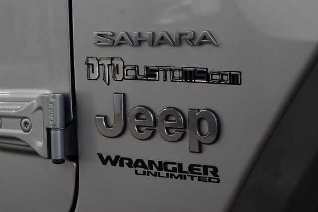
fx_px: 928
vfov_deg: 13.0
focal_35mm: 105
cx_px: 159
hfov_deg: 19.5
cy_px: 106
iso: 560
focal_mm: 70
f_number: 7.1
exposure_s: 1/30
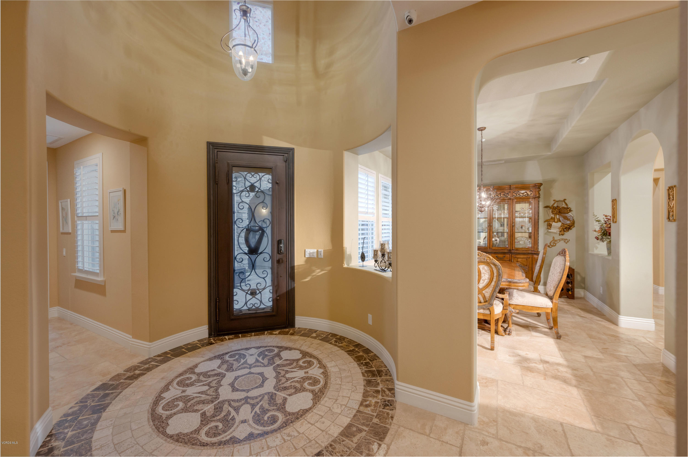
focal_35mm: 14
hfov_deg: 104.3
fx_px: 267
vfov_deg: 81.1
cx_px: 344
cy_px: 228
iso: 400
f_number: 8
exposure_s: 1/1.67
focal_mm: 14
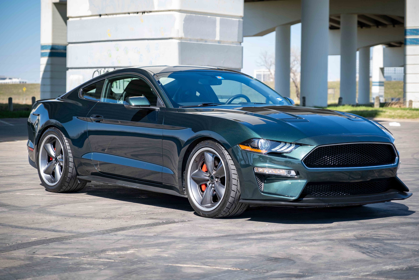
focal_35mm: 83
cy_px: 140
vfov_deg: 16.5
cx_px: 210
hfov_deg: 24.5
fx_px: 966
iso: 160
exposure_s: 1/950
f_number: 2.8
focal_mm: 55
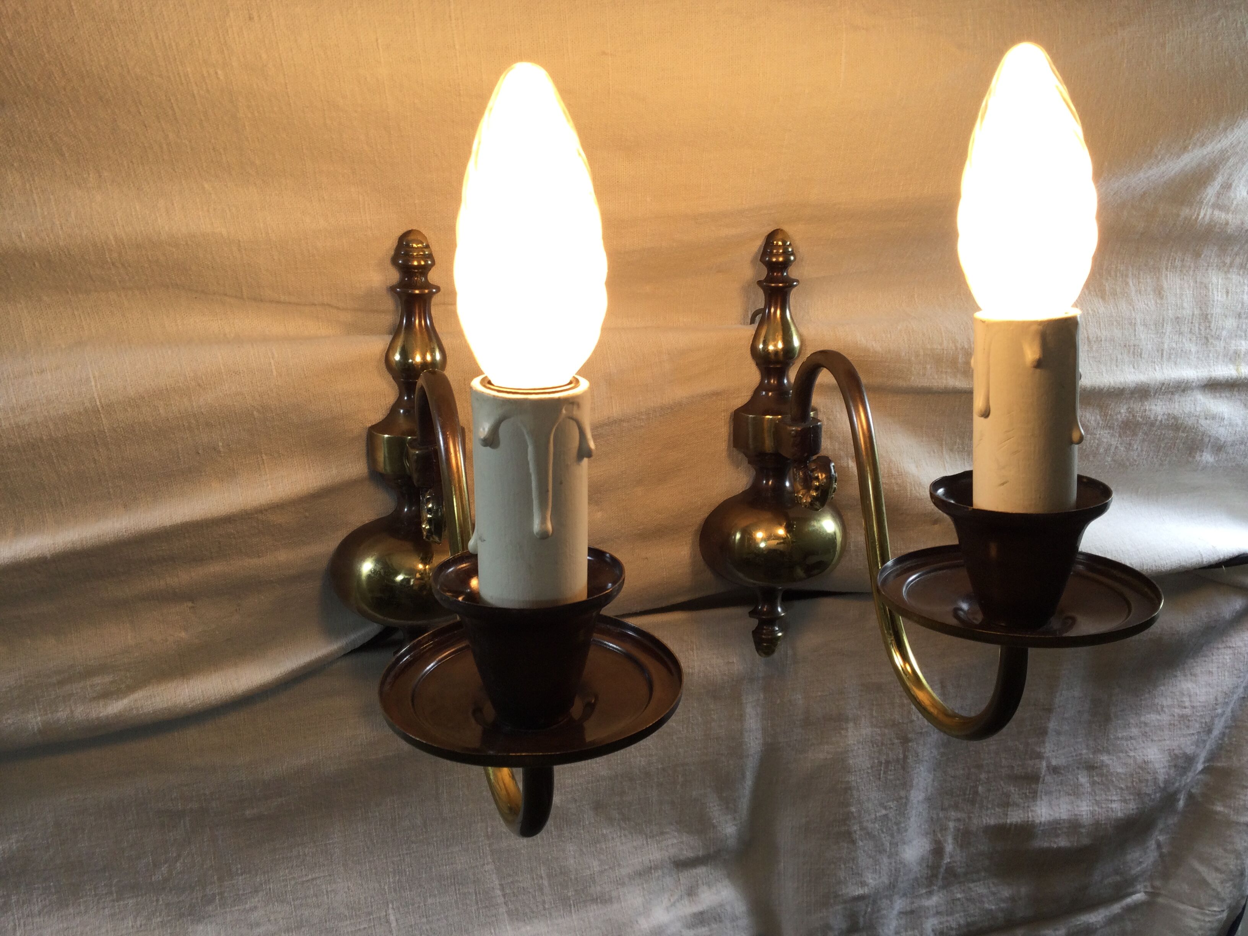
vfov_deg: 45.4
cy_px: 468
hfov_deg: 58.4
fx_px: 1118
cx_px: 624
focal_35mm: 31
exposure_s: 1/102
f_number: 2.4
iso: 25
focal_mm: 3.3
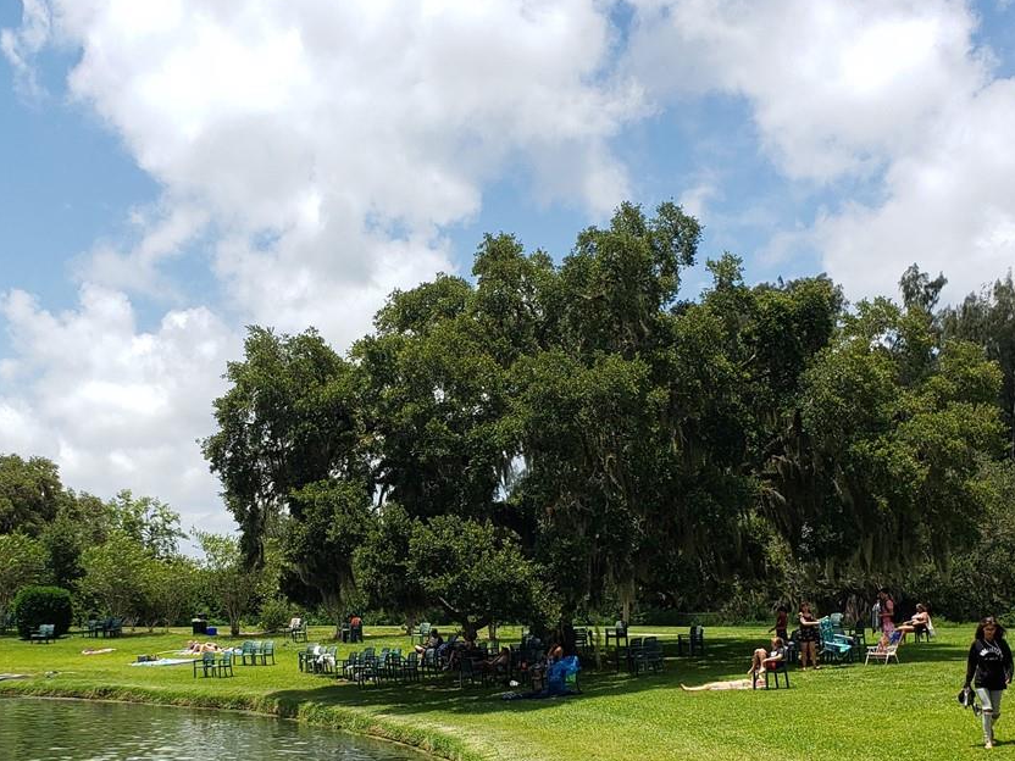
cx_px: 386
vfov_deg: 28.5
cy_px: 602
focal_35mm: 50
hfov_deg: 38.0
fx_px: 1466
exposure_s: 1/1761
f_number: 2.4
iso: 50
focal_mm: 4.3
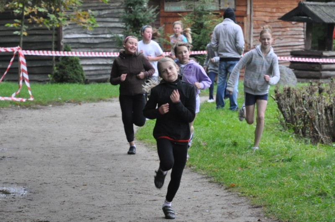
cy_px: 111
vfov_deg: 10.7
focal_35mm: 128
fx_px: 1185
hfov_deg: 16.1
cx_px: 168
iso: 1600
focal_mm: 85
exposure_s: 1/160
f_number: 5.6
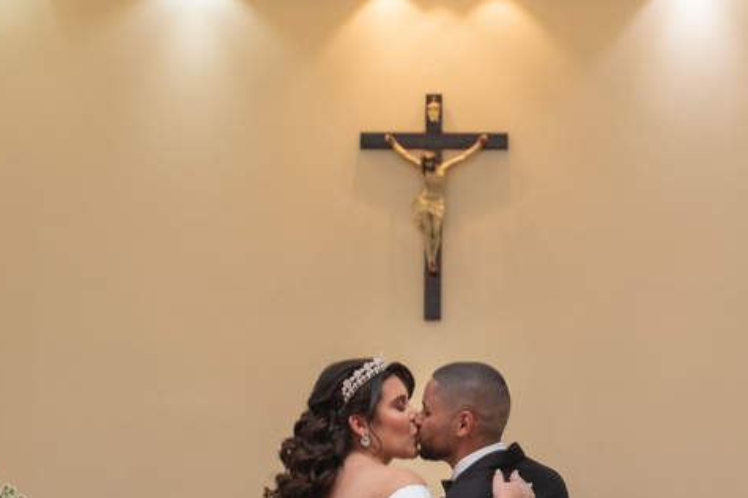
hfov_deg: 22.4
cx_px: 447
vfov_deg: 14.9
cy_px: 378
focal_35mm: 91
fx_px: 1889
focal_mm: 24
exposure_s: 1/100
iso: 500
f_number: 3.5
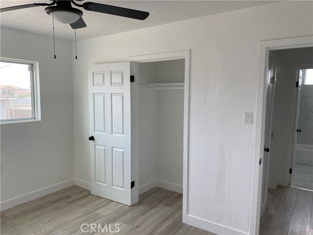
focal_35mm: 26
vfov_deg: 53.1
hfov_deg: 67.3
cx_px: 156
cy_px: 118
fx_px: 235
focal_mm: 4.25
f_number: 1.8
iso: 40
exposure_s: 1/121
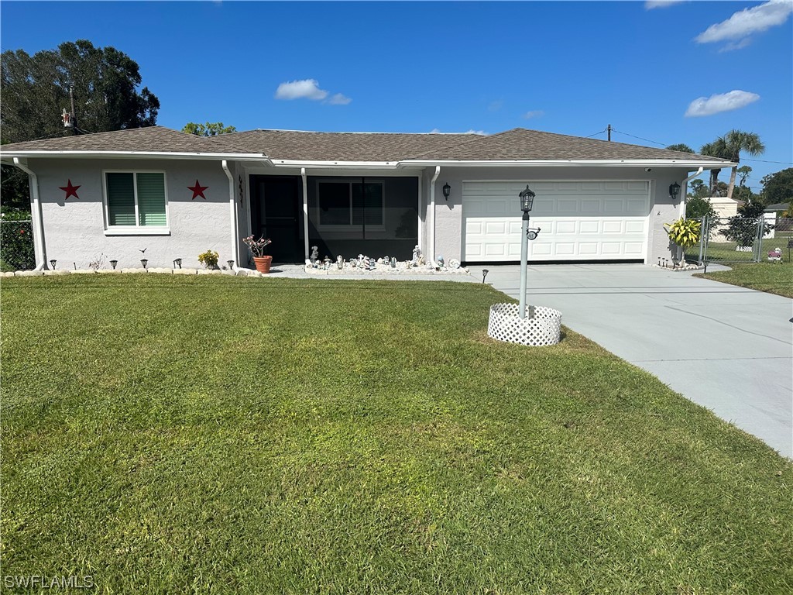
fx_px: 550
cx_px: 396
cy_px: 298
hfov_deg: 71.6
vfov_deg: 56.8
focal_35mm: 24
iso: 80
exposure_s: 1/7576
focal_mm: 6.86
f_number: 1.78
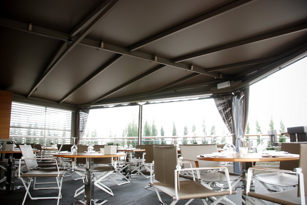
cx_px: 154
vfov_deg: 48.0
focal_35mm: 27
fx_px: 230
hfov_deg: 67.4
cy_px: 102
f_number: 5
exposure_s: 1/30
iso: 200
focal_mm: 18
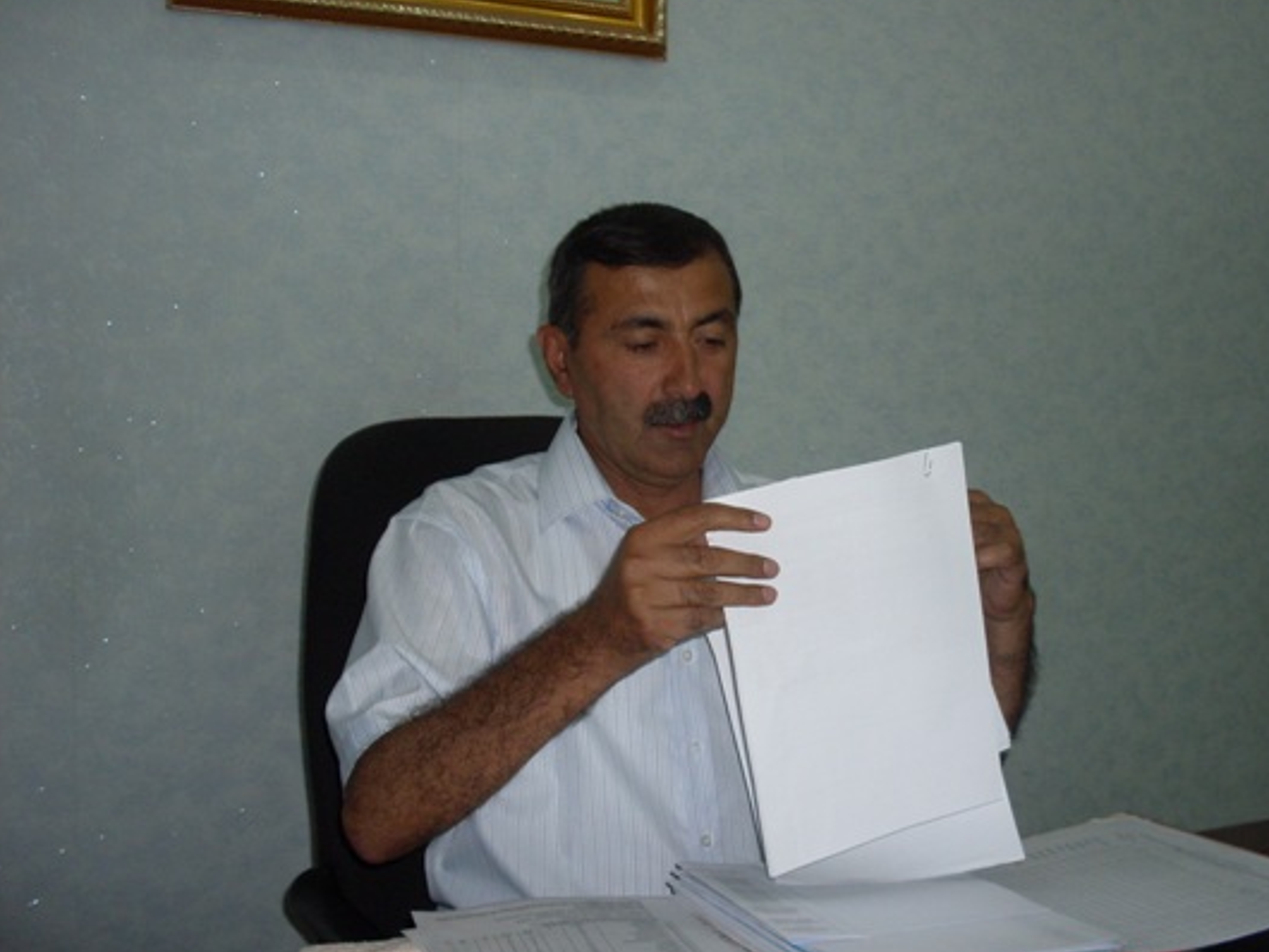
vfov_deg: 33.6
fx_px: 1577
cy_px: 464
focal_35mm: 43
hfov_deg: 43.8
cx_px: 711
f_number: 2.8
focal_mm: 6.3
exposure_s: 1/45
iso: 100
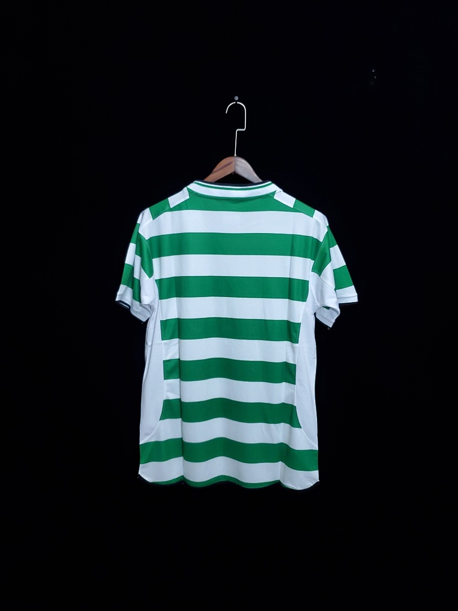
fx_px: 459
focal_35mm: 26
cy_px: 306
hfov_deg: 53.1
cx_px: 229
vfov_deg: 67.3
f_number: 1.5
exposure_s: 1/30
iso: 200
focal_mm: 4.3
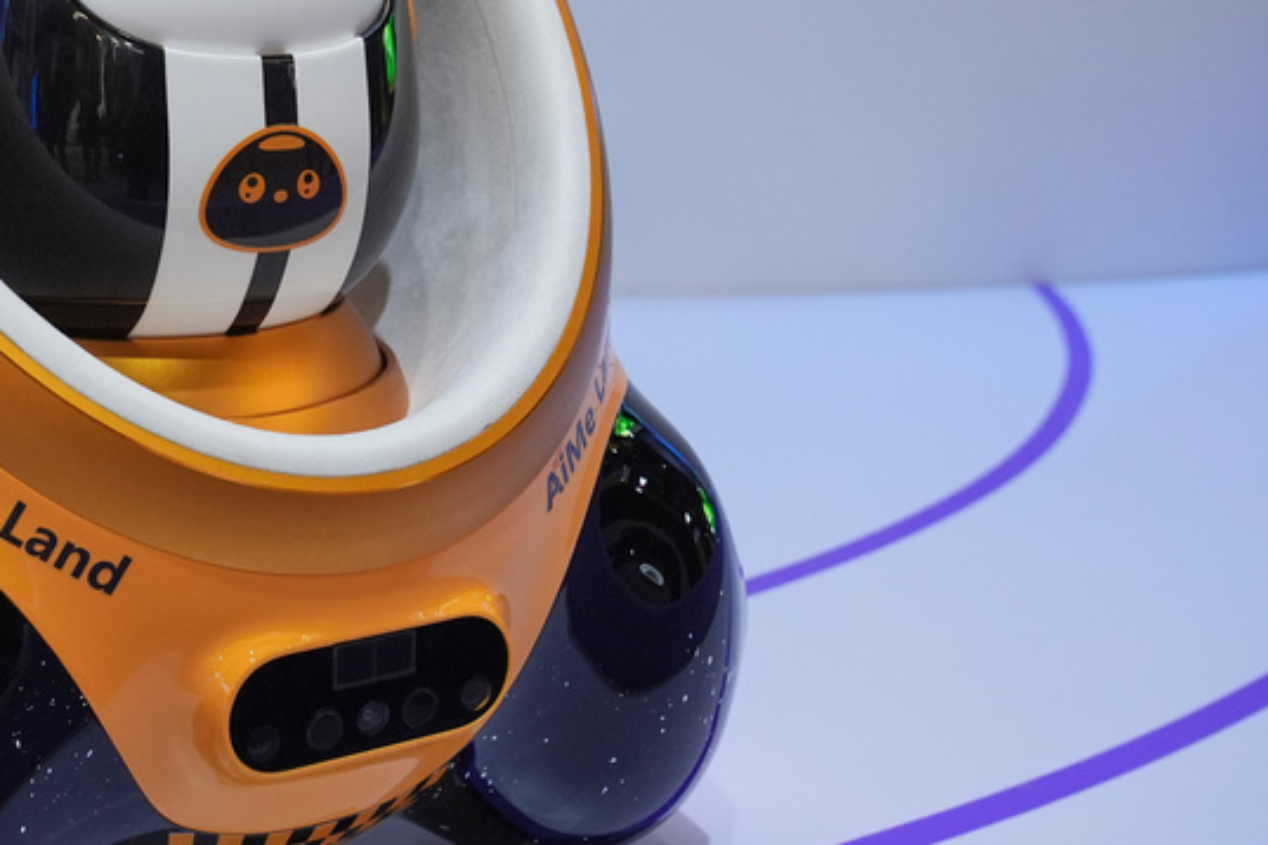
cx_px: 262
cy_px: 261
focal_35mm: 61
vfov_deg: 22.1
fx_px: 2148
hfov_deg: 32.0
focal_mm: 32
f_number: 4.5
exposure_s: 1/250
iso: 2500
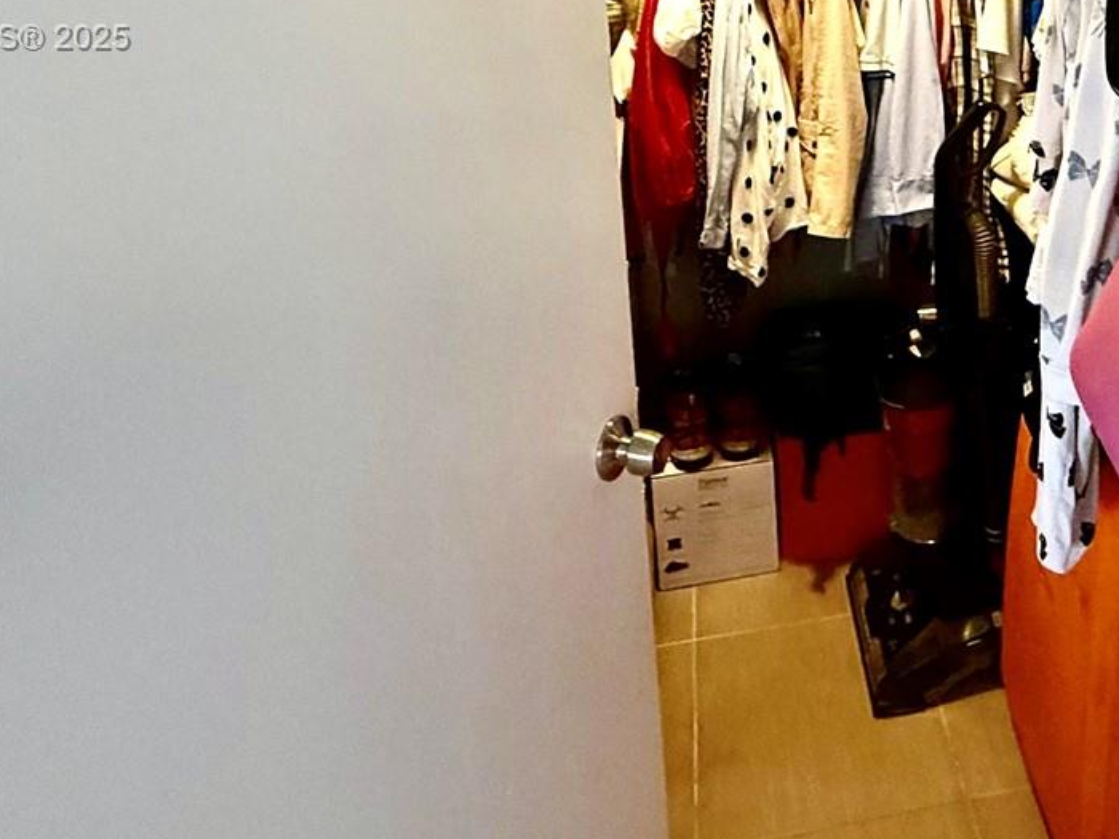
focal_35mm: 32
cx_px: 897
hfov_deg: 53.0
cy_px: 40
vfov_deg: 39.9
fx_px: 1034
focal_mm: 2.22
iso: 500
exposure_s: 1/60
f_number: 2.2
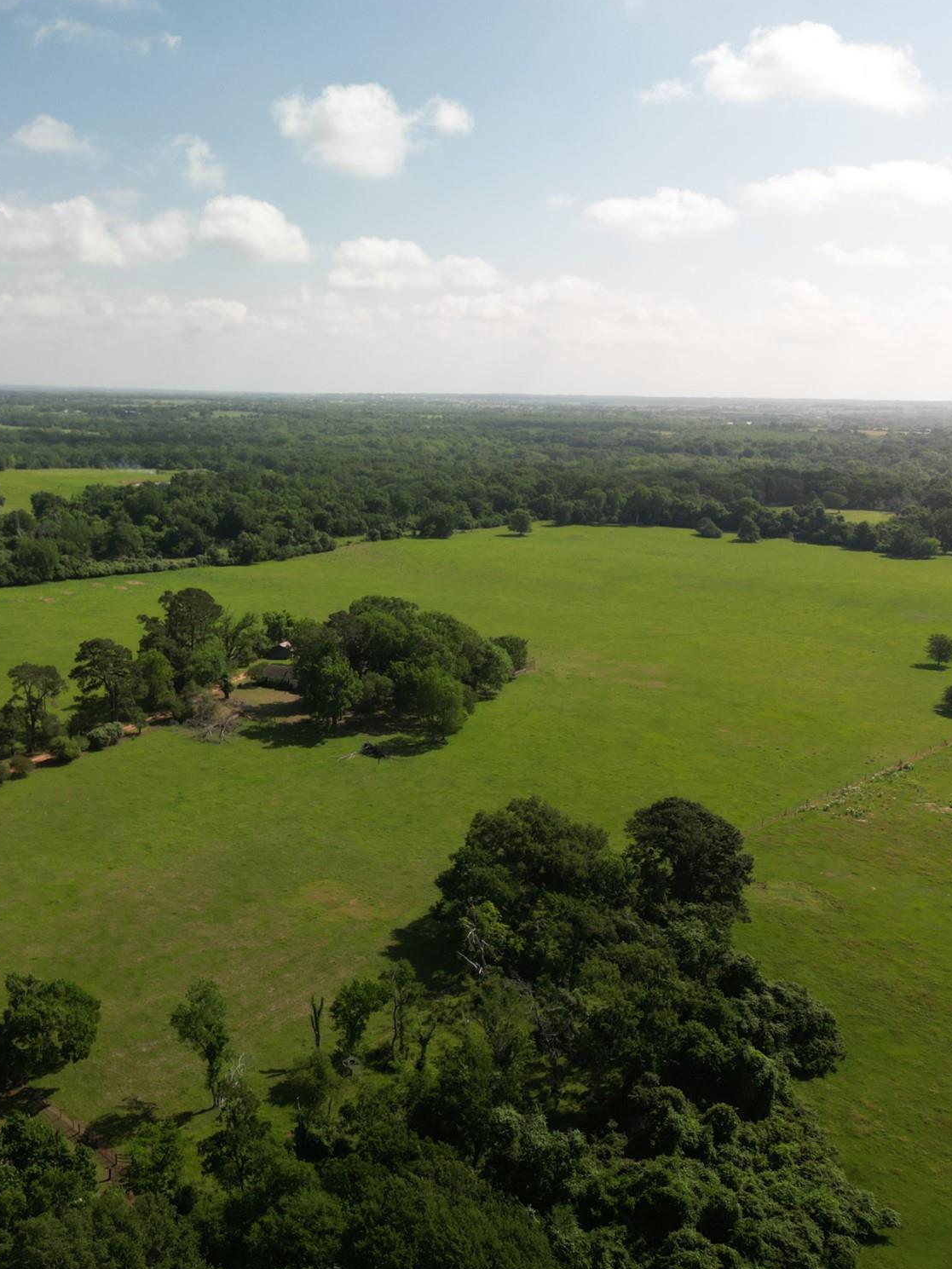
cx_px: 301
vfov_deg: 55.3
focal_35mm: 33
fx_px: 1210
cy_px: 637
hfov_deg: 42.3
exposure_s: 1/40
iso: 100
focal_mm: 6.72
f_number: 1.7
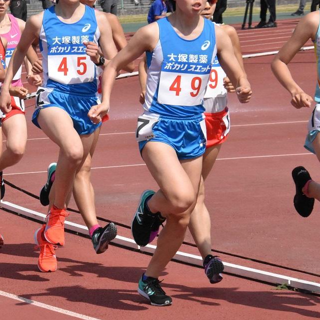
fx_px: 2623
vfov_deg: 7.0
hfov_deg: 7.0
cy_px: 128
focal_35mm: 251
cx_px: 36
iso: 4000
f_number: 16
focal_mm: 105
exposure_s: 1/3200
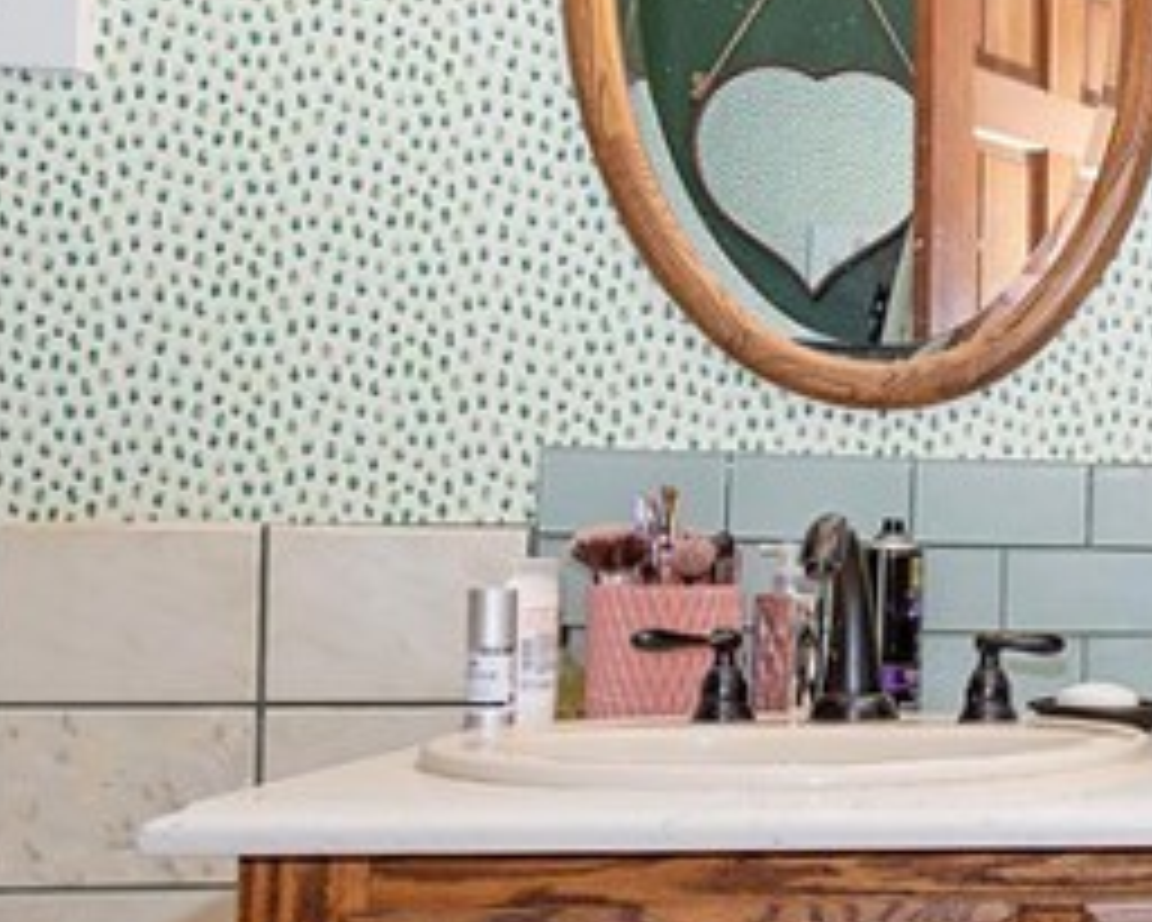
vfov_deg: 25.4
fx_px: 2046
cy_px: 508
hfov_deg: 23.9
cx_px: 1782
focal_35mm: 60
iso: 320
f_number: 5.6
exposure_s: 1/60
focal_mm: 11
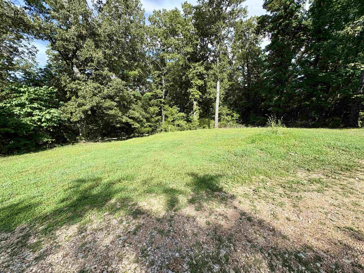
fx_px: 147
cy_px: 136
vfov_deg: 85.7
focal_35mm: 14
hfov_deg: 102.1
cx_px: 182
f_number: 2.2
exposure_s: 1/921
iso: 50
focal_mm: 2.22
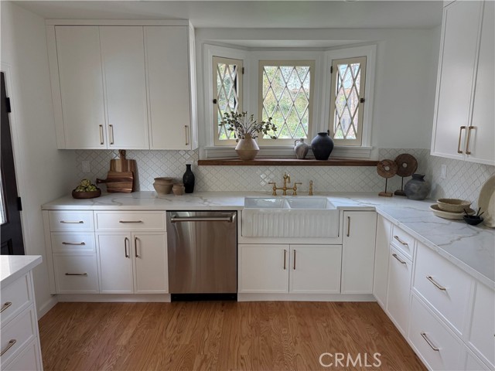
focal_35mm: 24
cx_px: 248
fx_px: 343
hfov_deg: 71.6
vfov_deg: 56.8
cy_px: 186
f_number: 1.78
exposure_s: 1/230
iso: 160
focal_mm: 6.76
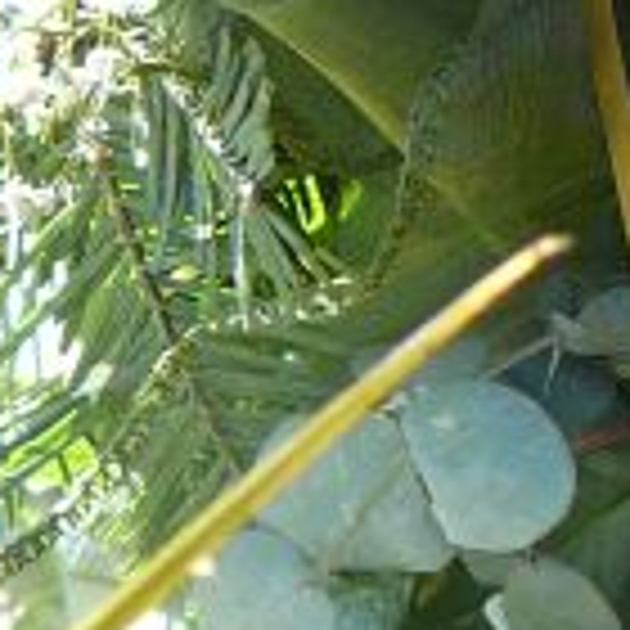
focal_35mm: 141
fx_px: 2903
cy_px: 504
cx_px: 1300
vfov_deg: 12.3
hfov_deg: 11.1
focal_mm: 5.2
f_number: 2.8
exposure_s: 1/200
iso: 80
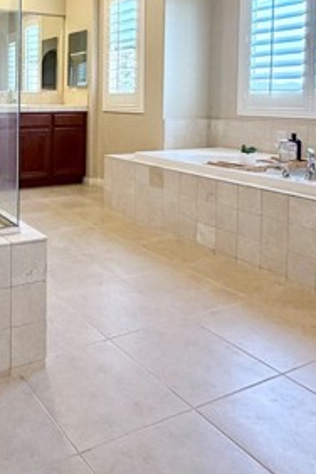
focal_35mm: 33
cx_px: 5
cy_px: 113
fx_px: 434
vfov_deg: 54.3
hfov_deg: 36.3
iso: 320
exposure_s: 1/120
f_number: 2.2
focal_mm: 2.22
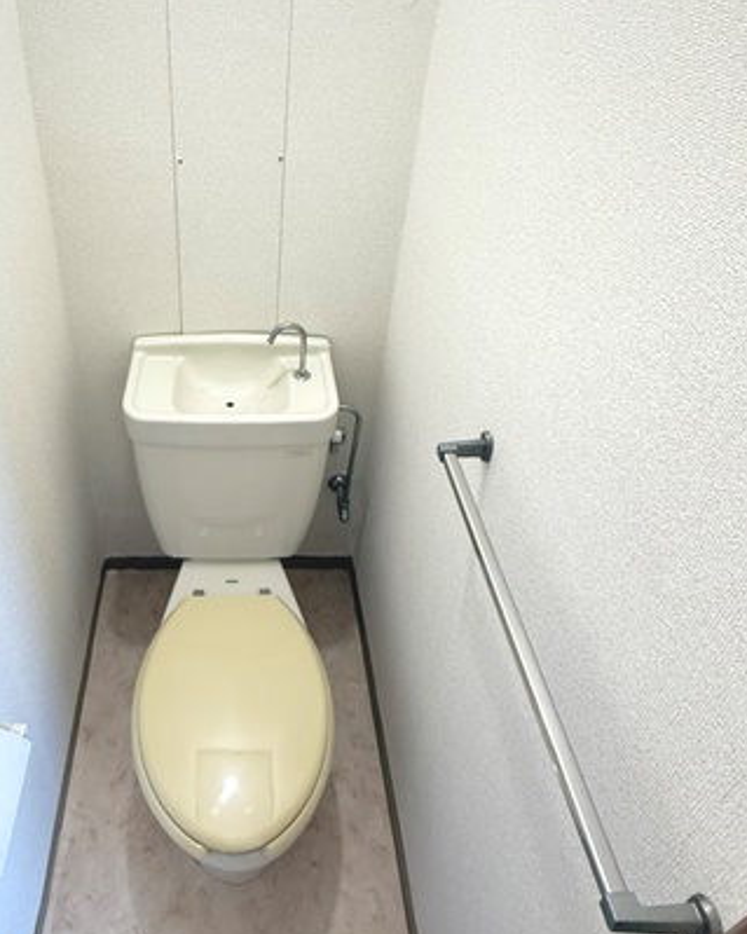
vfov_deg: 67.2
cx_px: 238
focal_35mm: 24
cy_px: 269
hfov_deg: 57.2
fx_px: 664
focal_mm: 2.22
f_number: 2.2
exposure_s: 1/60
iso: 400
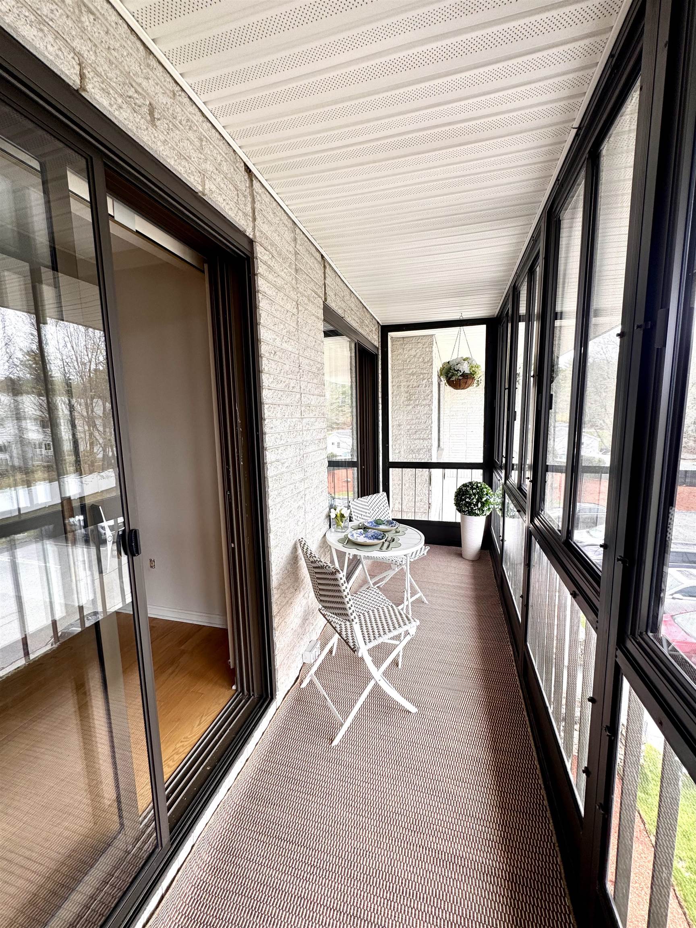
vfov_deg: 102.1
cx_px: 348
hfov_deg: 85.7
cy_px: 464
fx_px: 375
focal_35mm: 14
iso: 40
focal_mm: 2.22
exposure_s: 1/175
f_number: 2.2
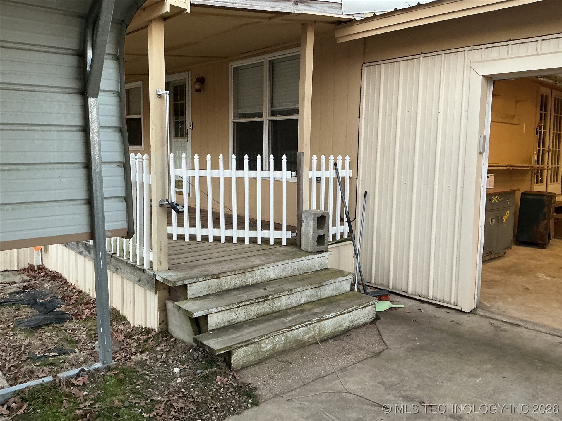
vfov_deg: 48.2
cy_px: 210
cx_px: 281
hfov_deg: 61.7
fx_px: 471
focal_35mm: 29
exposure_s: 1/60
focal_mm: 3
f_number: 1.8
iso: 160
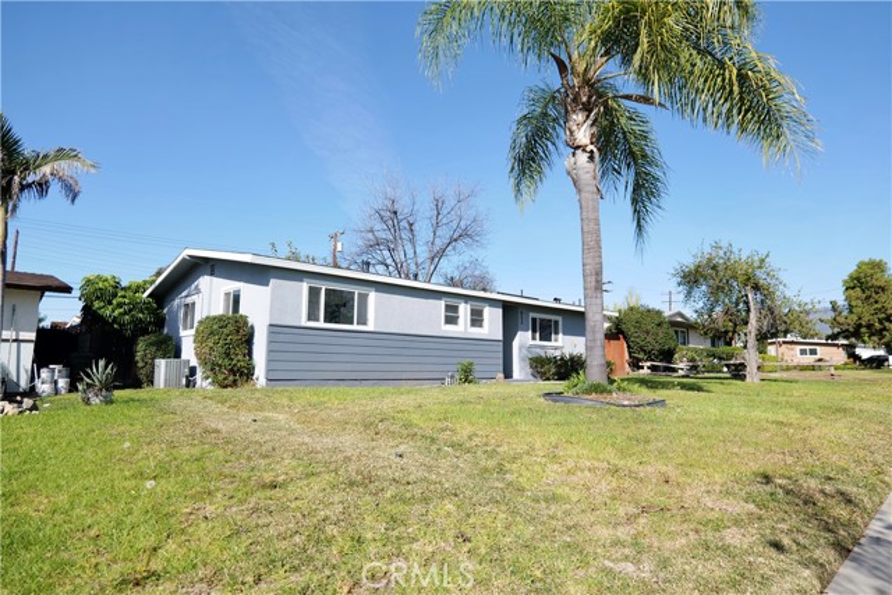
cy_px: 298
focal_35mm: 20
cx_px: 446
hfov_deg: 84.0
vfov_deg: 62.0
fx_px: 496
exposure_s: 1/1000
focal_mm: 20
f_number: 3.5
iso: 100
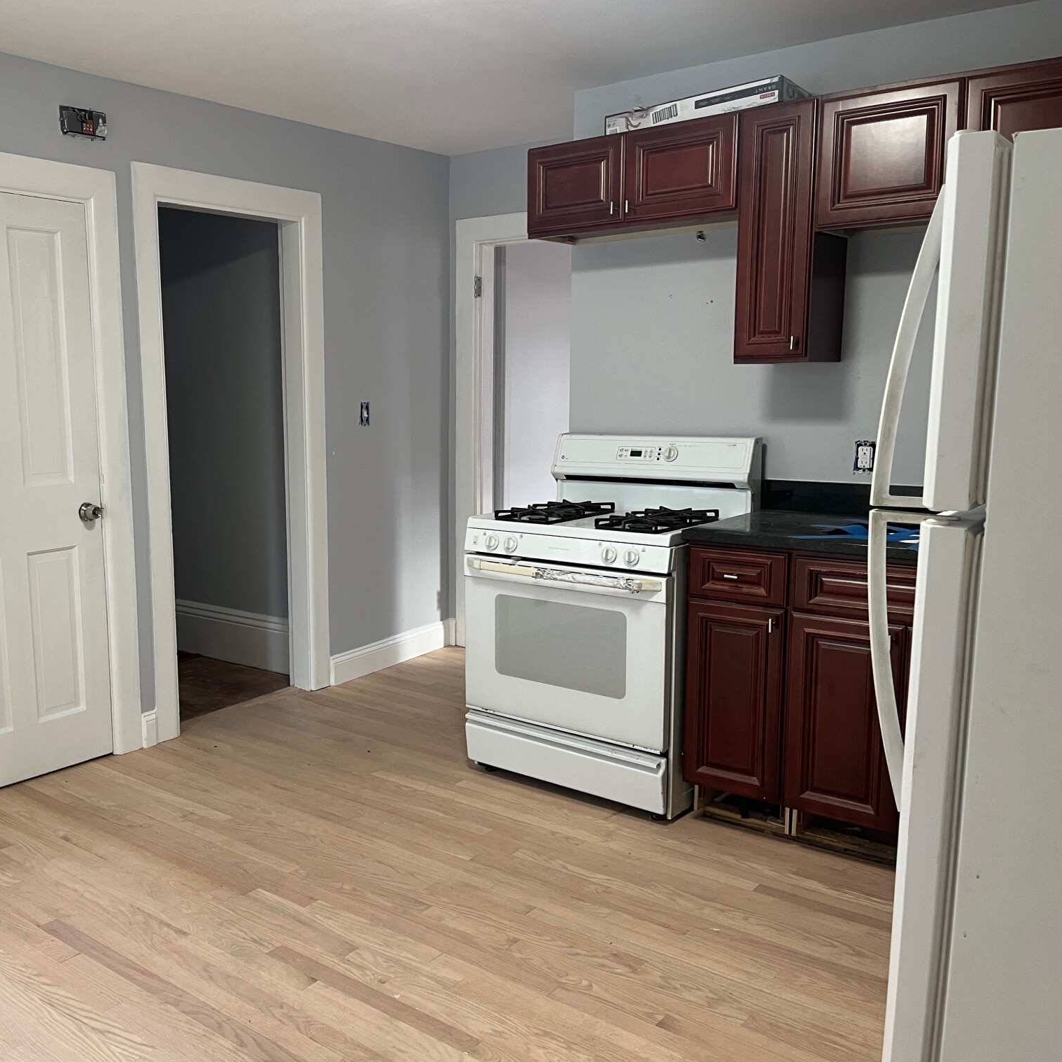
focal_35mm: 31
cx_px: 365
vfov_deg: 52.5
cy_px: 531
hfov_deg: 51.7
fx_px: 1076
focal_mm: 5.1
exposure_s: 1/60
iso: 125
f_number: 1.6
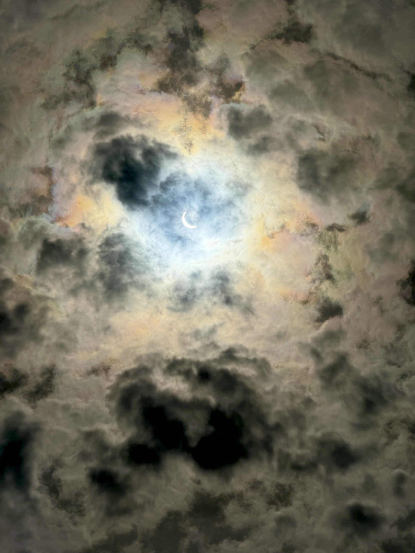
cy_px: 276
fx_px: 1918
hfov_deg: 12.3
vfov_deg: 16.4
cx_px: 208
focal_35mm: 120
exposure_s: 1/6897
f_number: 2.8
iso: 32
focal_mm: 15.66
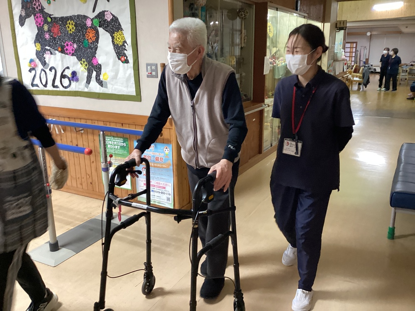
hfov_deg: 58.4
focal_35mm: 31
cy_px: 156
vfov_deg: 45.4
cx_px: 208
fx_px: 372
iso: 250
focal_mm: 3.3
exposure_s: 1/50
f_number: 2.4
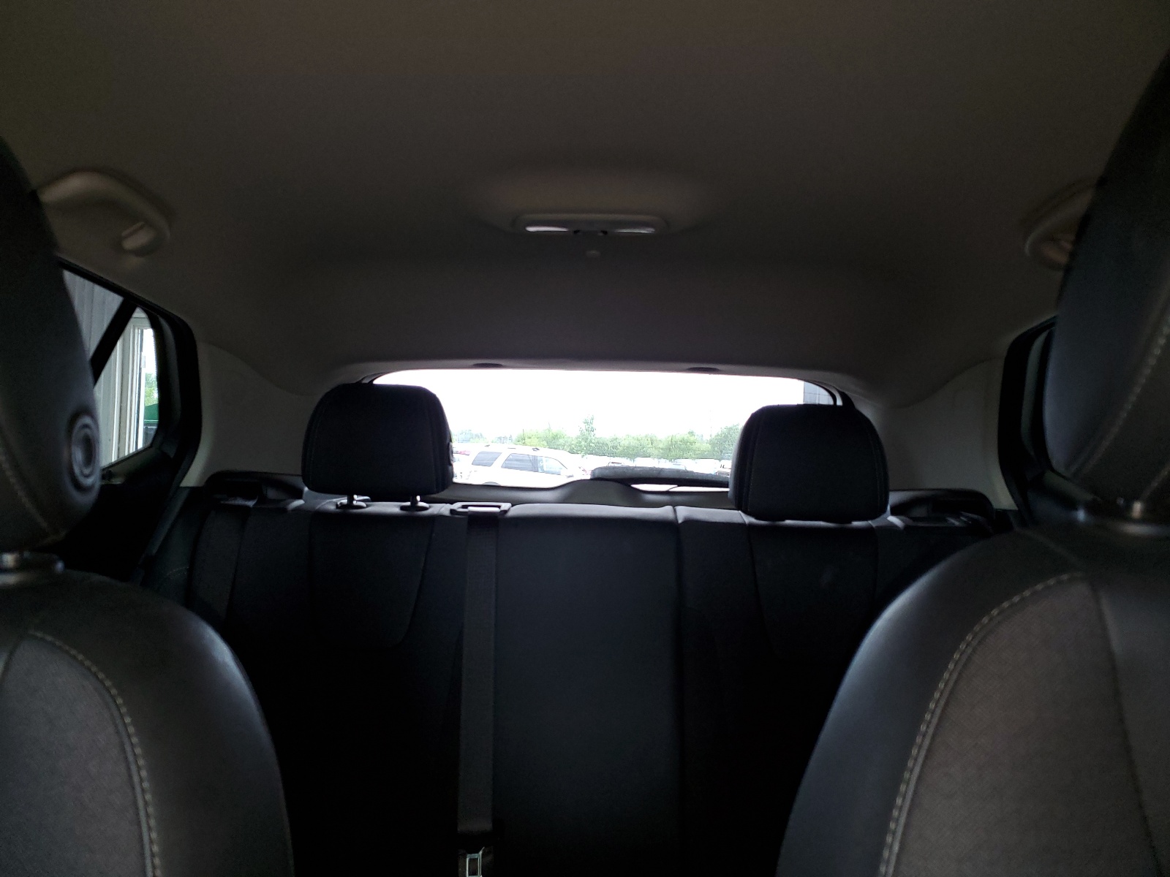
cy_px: 438
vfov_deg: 53.1
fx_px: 879
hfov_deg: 67.3
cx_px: 585
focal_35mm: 26
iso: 128
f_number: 1.5
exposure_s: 1/60.2
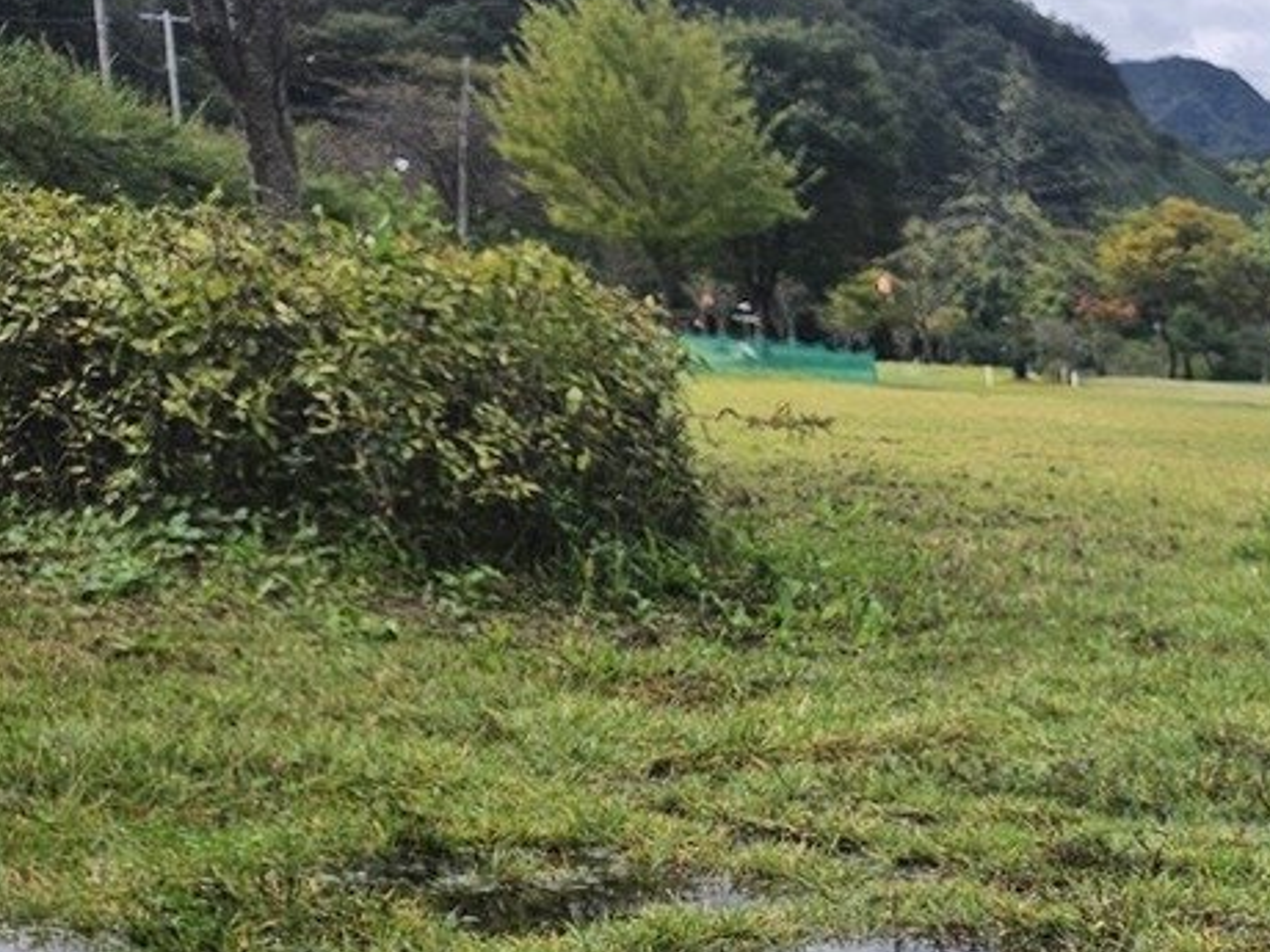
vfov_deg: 19.1
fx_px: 2568
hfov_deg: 24.0
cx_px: 1695
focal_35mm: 70
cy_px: 1316
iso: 25
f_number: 1.8
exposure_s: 1/1376
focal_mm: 5.4
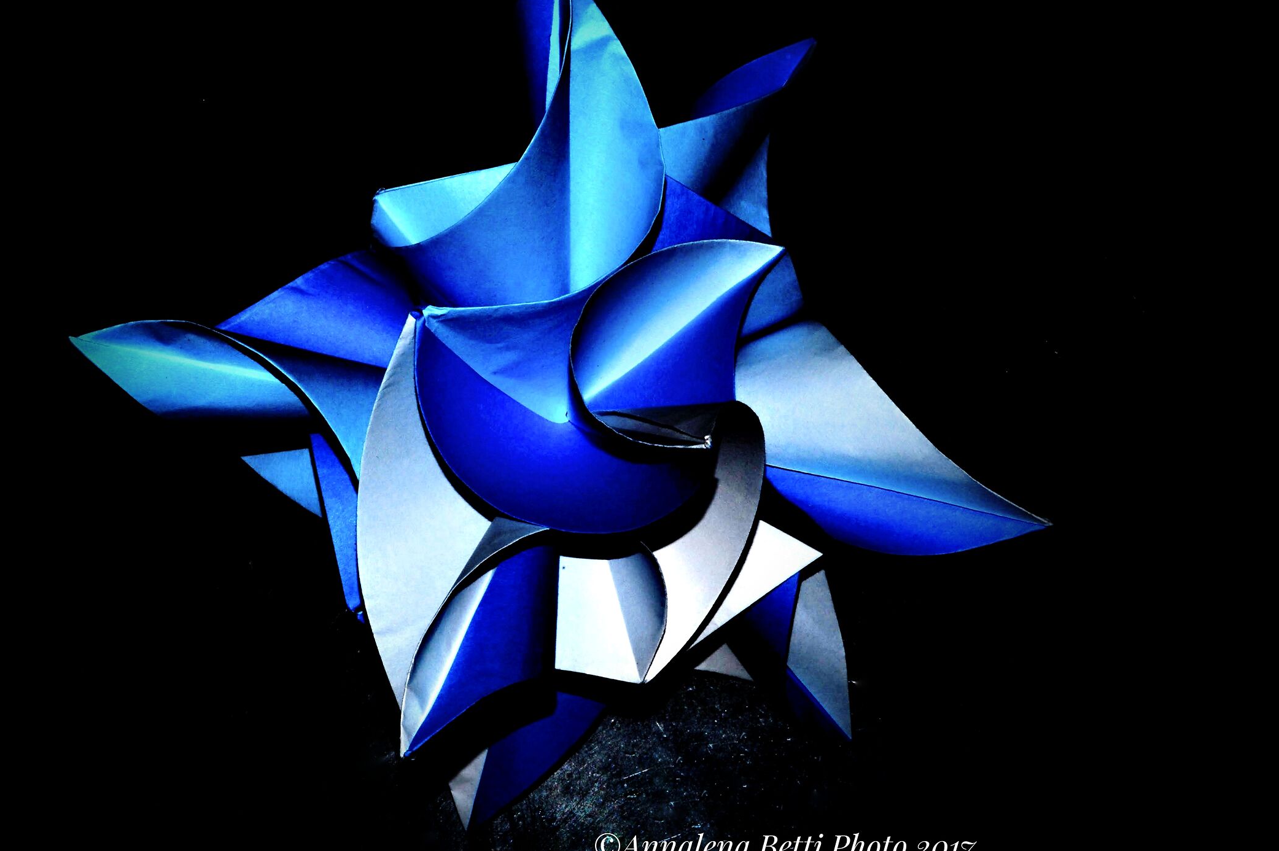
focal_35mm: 121
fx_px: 4296
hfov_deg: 16.9
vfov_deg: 11.3
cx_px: 553
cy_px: 407
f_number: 36
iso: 200
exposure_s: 1/60
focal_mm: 105
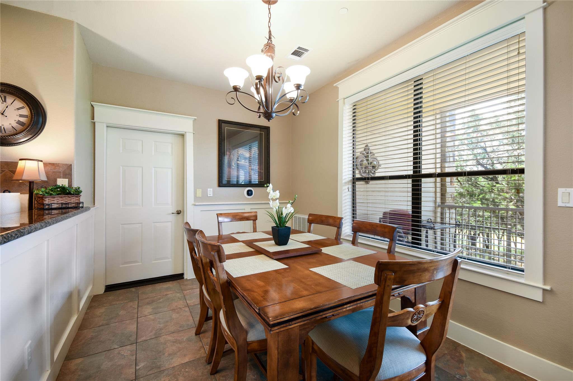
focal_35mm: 15
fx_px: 239
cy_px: 190
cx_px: 286
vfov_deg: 77.3
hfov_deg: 100.4
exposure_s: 1/3
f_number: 8
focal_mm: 10
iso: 200
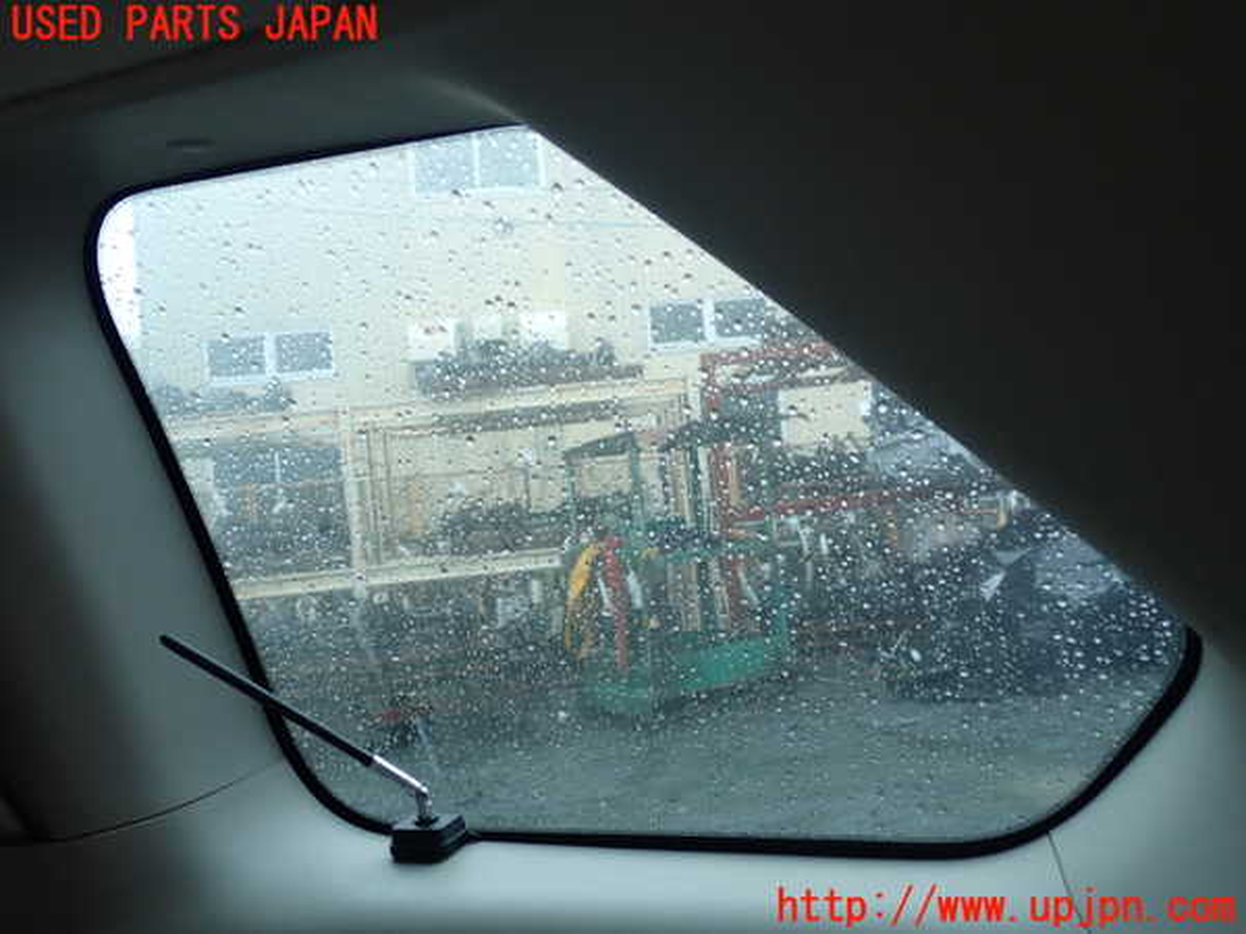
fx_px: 1080
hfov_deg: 60.0
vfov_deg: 46.8
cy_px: 467
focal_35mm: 30
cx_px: 623
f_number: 2.3
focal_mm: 5.4
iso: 200
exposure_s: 1/30
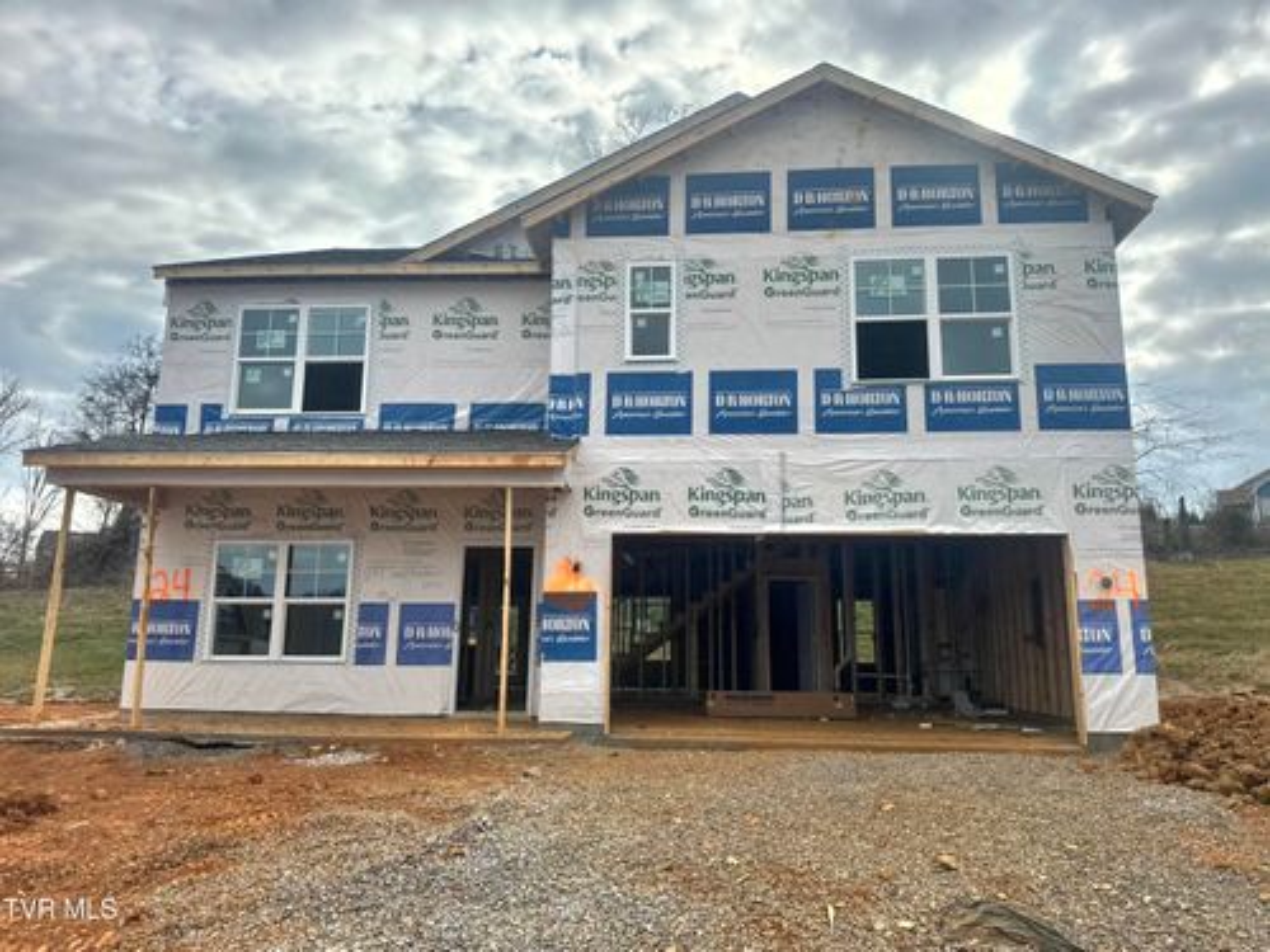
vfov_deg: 56.8
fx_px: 881
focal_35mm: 24
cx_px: 635
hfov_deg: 71.6
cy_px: 476
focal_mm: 6.76
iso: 80
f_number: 1.78
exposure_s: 1/3333
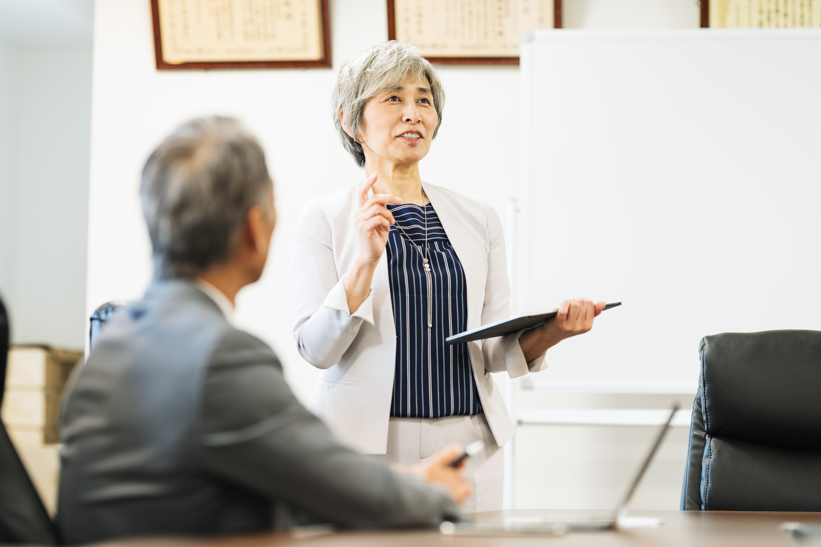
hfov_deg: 19.5
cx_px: 410
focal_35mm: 105
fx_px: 2394
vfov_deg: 13.0
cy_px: 274
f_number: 2
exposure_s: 1/160
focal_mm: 105
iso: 500
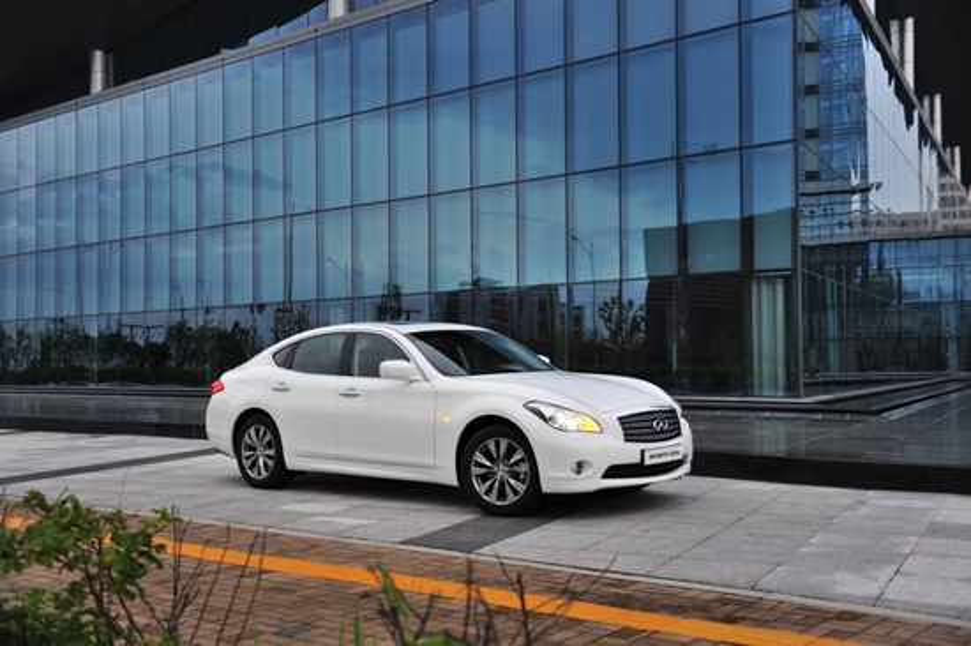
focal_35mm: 42
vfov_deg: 31.9
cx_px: 486
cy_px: 323
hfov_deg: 46.4
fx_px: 1132
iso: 200
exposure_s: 1/125
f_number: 4
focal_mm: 42
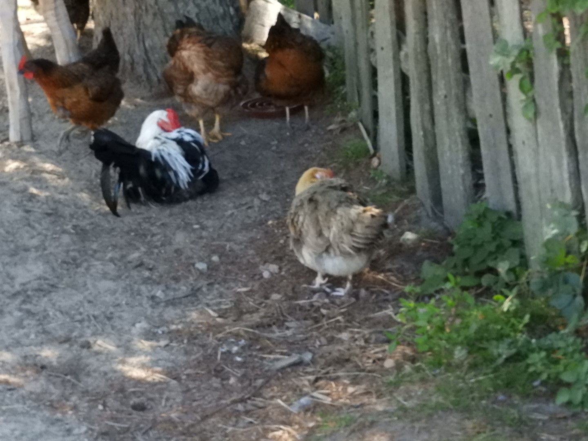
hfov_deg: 15.8
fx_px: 2123
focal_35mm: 125
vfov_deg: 11.9
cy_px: 220
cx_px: 294
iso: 1600
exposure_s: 1/640
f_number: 5
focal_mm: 22.4
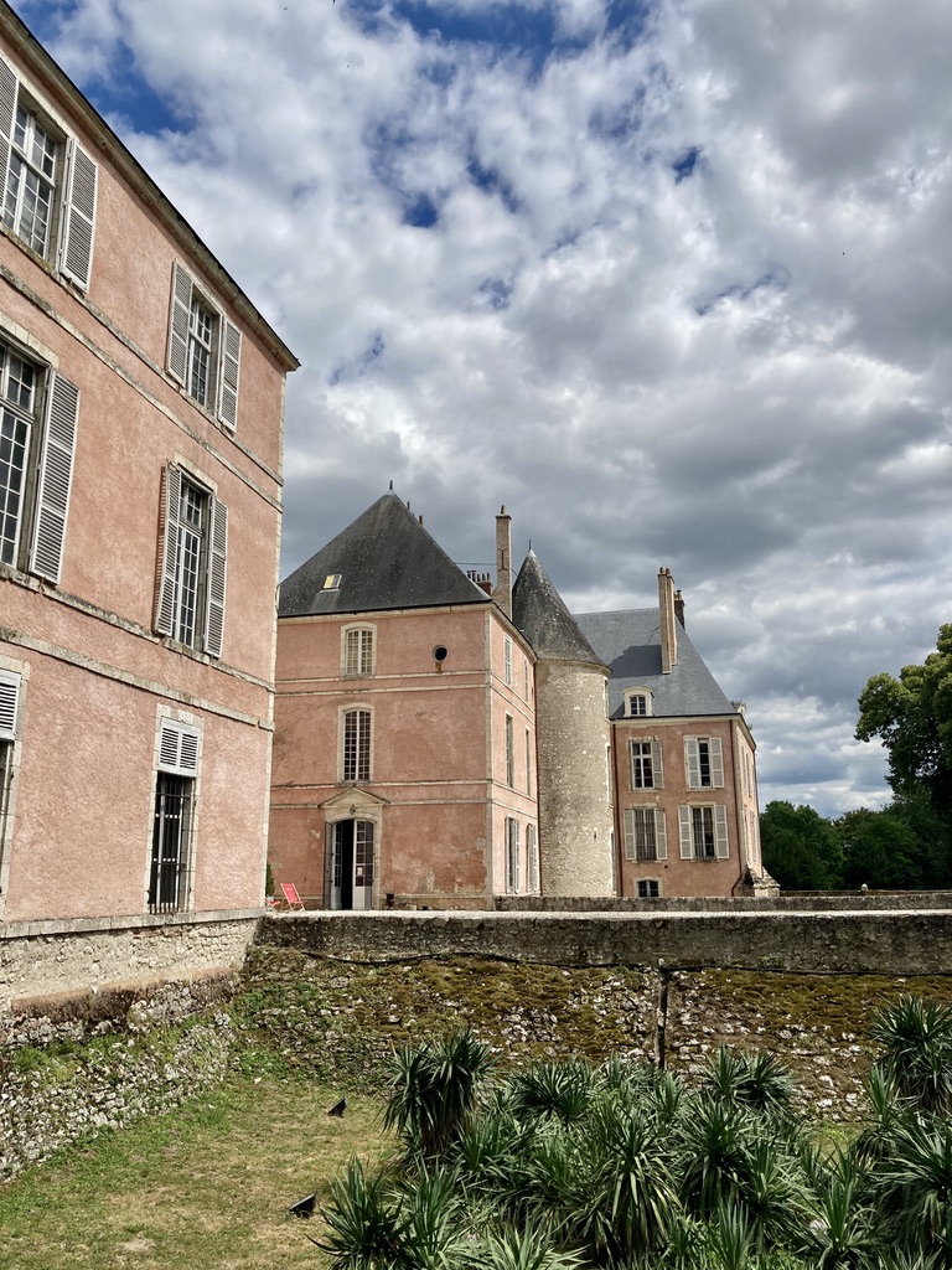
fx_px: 1027
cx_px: 476
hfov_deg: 49.7
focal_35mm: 28
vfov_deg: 63.4
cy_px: 635
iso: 20
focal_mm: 3.99
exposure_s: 1/4000
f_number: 1.8
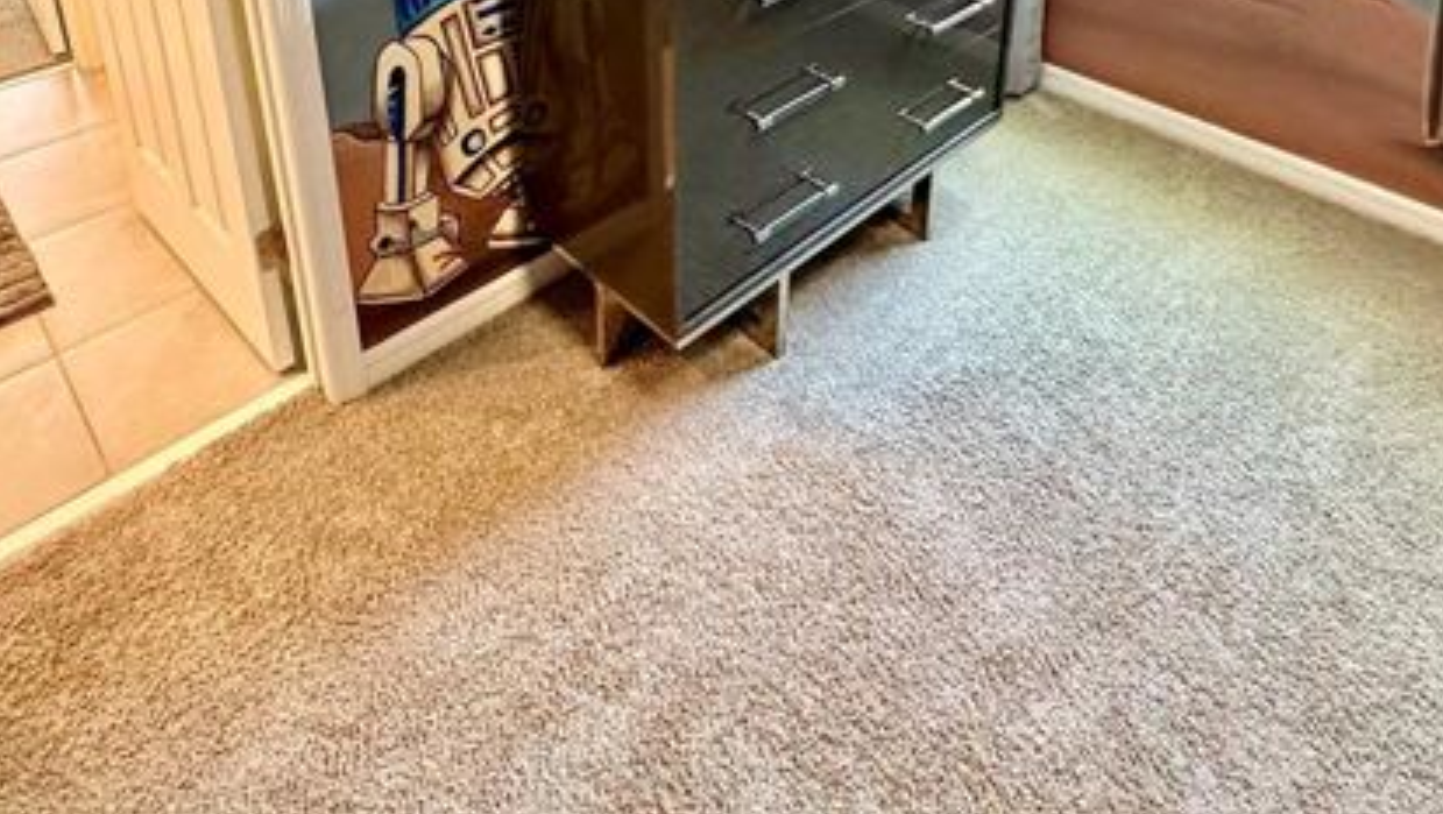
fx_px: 996
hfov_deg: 71.9
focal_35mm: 26
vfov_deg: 36.7
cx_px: 722
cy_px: -105
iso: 200
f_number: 2.2
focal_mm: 2.22
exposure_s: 1/120
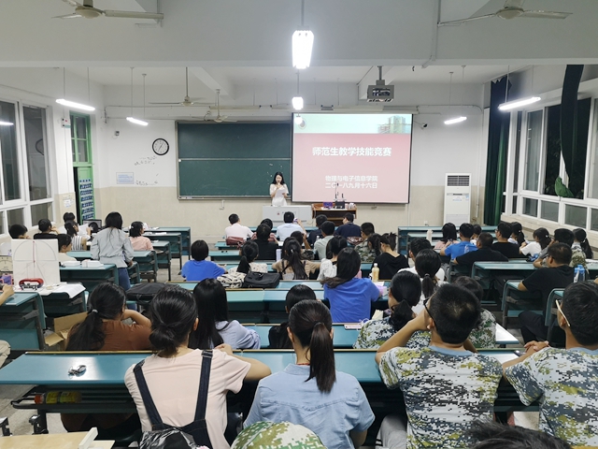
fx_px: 466
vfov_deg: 51.4
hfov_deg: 65.3
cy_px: 224
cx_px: 299
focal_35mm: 27
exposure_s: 1/50
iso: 200
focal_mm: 3.95
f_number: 1.8
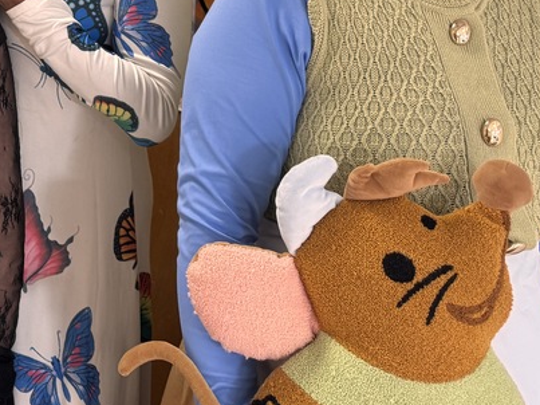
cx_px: -67
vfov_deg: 22.4
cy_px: -60
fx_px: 951
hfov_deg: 28.5
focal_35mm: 61
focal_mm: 6.76
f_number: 1.78
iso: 250
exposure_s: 1/60
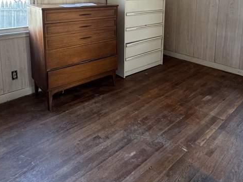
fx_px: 210
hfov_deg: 59.7
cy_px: 24
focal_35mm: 30
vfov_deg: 43.4
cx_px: 140
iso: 320
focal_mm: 2.22
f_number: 2.2
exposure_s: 1/73
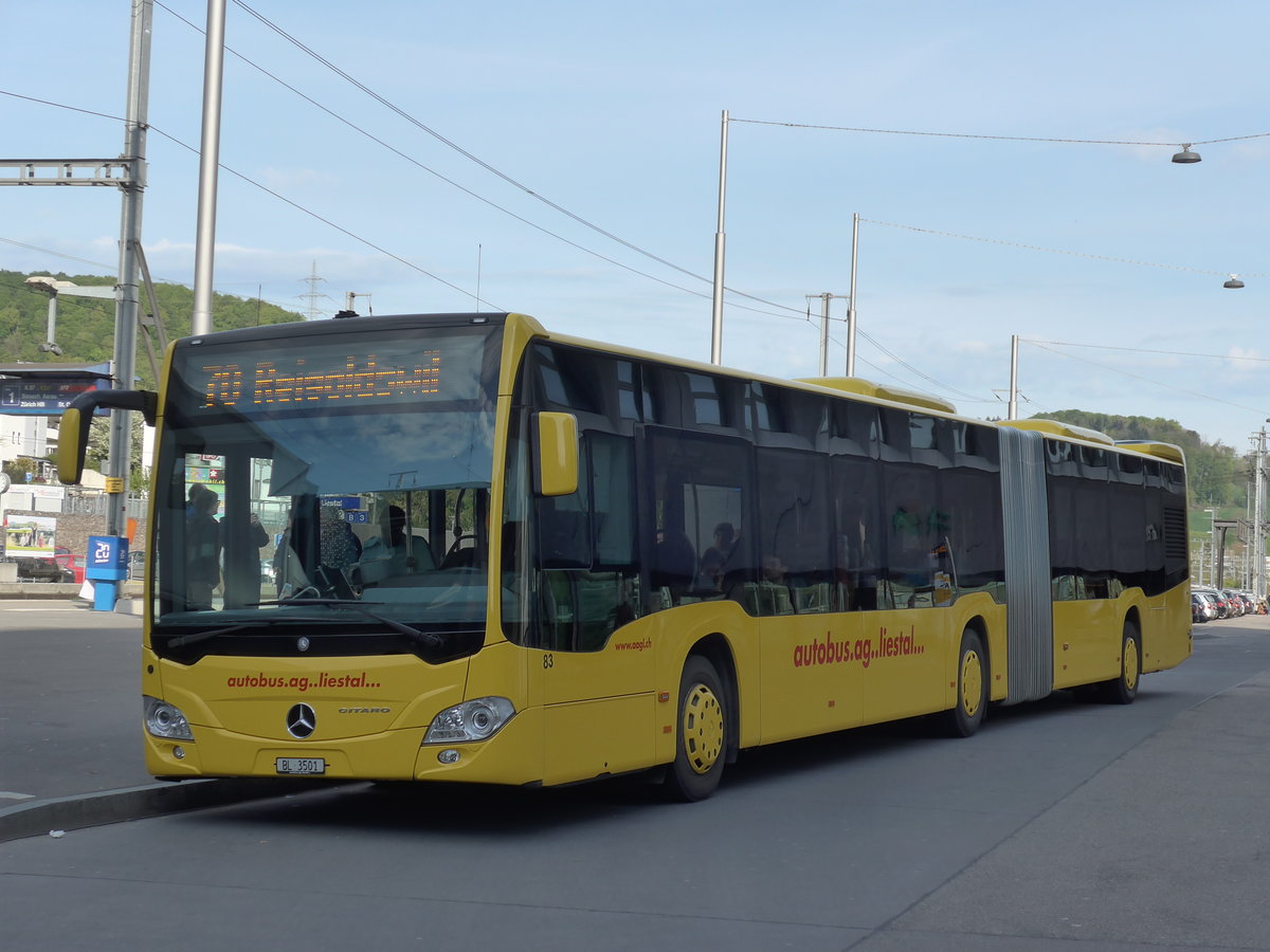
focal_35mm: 62
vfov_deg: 23.7
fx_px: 2275
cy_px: 476
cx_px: 635
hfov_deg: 31.2
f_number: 4
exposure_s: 1/800
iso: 160
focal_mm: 12.7
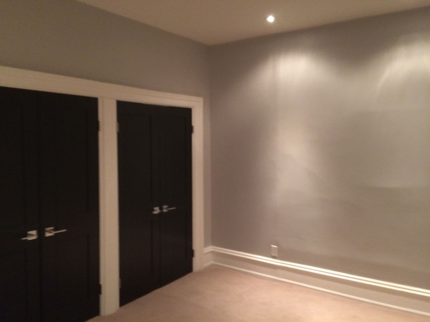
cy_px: 161
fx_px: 360
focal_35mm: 29
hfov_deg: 61.7
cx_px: 215
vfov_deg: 48.2
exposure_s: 1/15
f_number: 2.2
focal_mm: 4.15
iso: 400
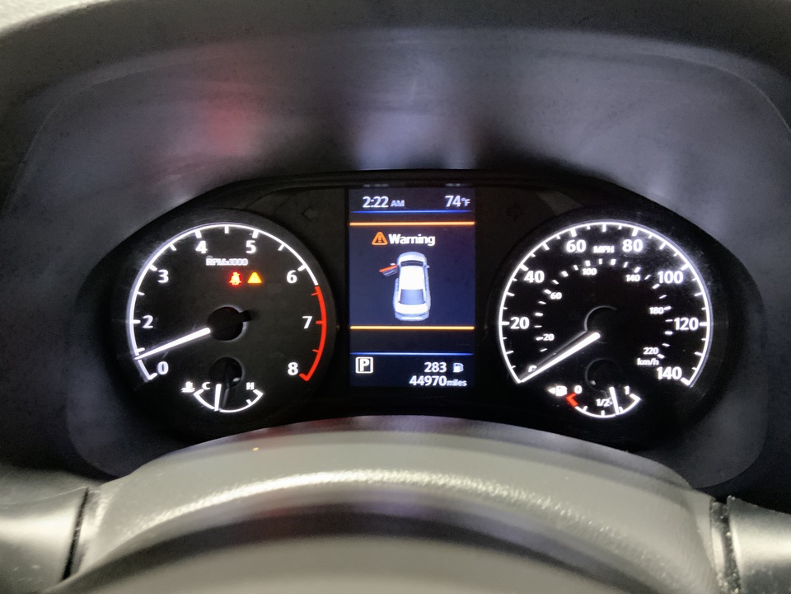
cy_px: 297
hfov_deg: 61.7
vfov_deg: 48.2
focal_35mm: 29
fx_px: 663
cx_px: 396
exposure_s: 1/28
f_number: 1.8
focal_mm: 3
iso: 320
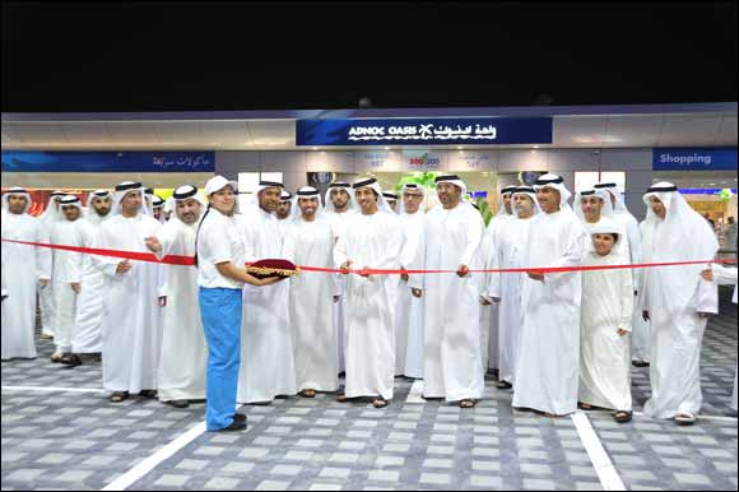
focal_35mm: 38
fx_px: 780
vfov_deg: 35.0
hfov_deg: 50.7
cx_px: 370
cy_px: 246
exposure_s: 1/100
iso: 1600
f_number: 4
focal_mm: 38
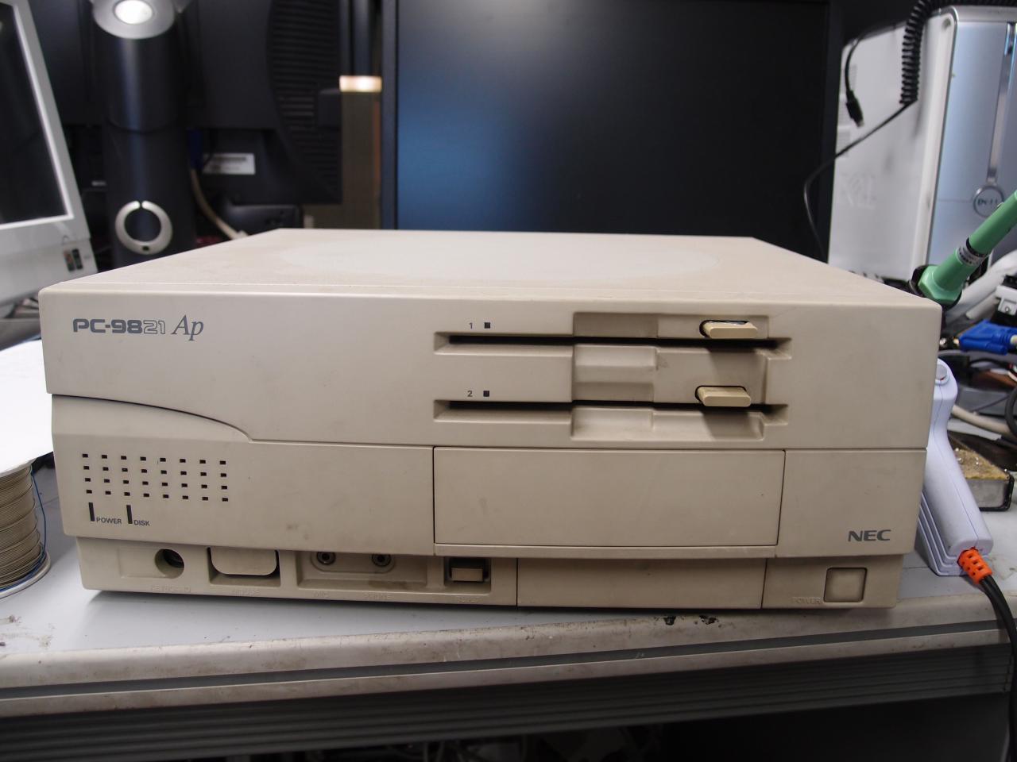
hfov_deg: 63.4
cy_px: 381
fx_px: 823
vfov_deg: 49.7
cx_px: 508
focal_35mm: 28
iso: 100
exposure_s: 1/60
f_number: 2
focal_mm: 6
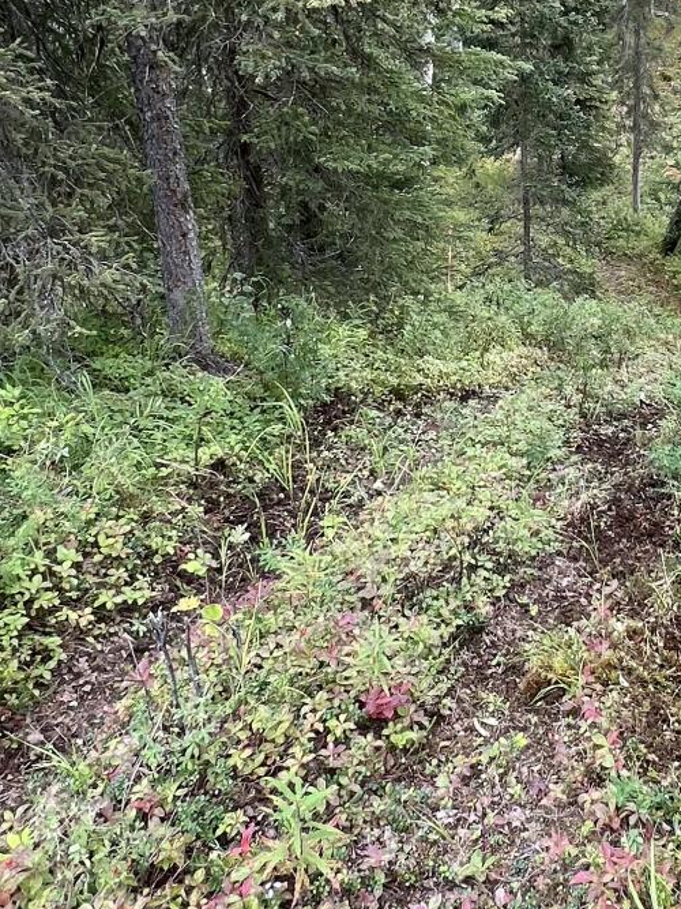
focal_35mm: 39
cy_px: 174
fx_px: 1023
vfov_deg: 45.3
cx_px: 583
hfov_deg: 35.1
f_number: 1.8
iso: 32
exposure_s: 1/122
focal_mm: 1.57
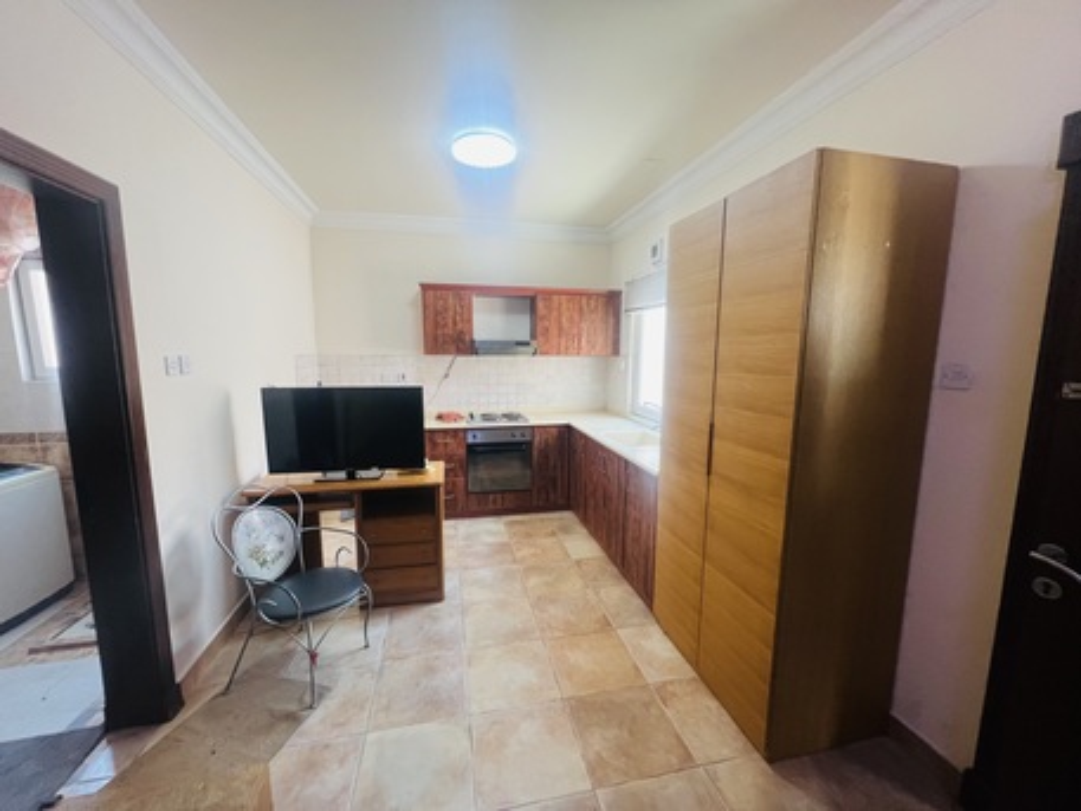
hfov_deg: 106.2
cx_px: 540
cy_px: 406
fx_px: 406
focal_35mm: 13
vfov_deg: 89.9
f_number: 1.8
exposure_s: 1/99
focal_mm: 1.57
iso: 200
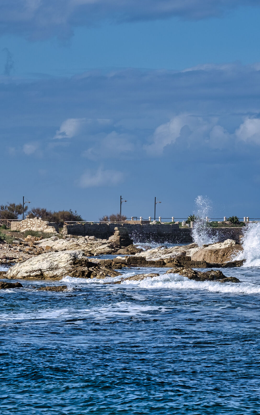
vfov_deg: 10.4
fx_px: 2279
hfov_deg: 6.5
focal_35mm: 201
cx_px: 232
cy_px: 207
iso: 160
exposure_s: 1/550
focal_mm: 87.1
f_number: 8
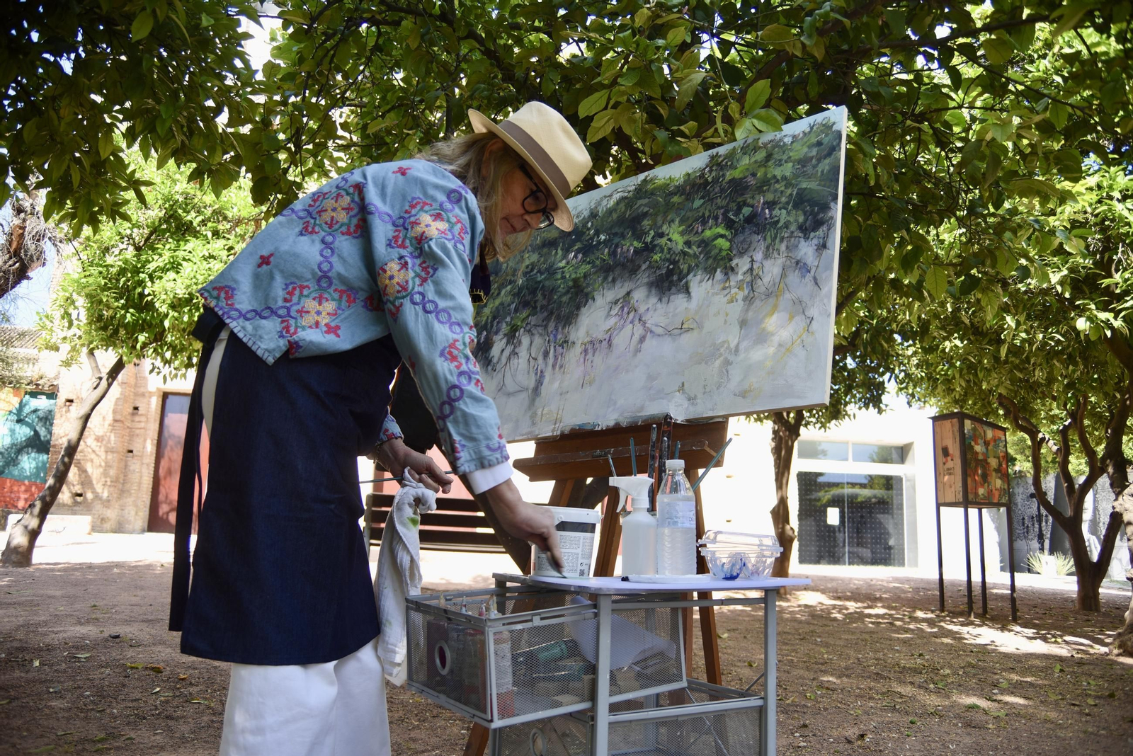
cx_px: 566
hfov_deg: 63.6
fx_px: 913
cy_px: 378
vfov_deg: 45.0
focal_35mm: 29
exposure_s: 1/125
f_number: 5.6
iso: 100
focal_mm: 29
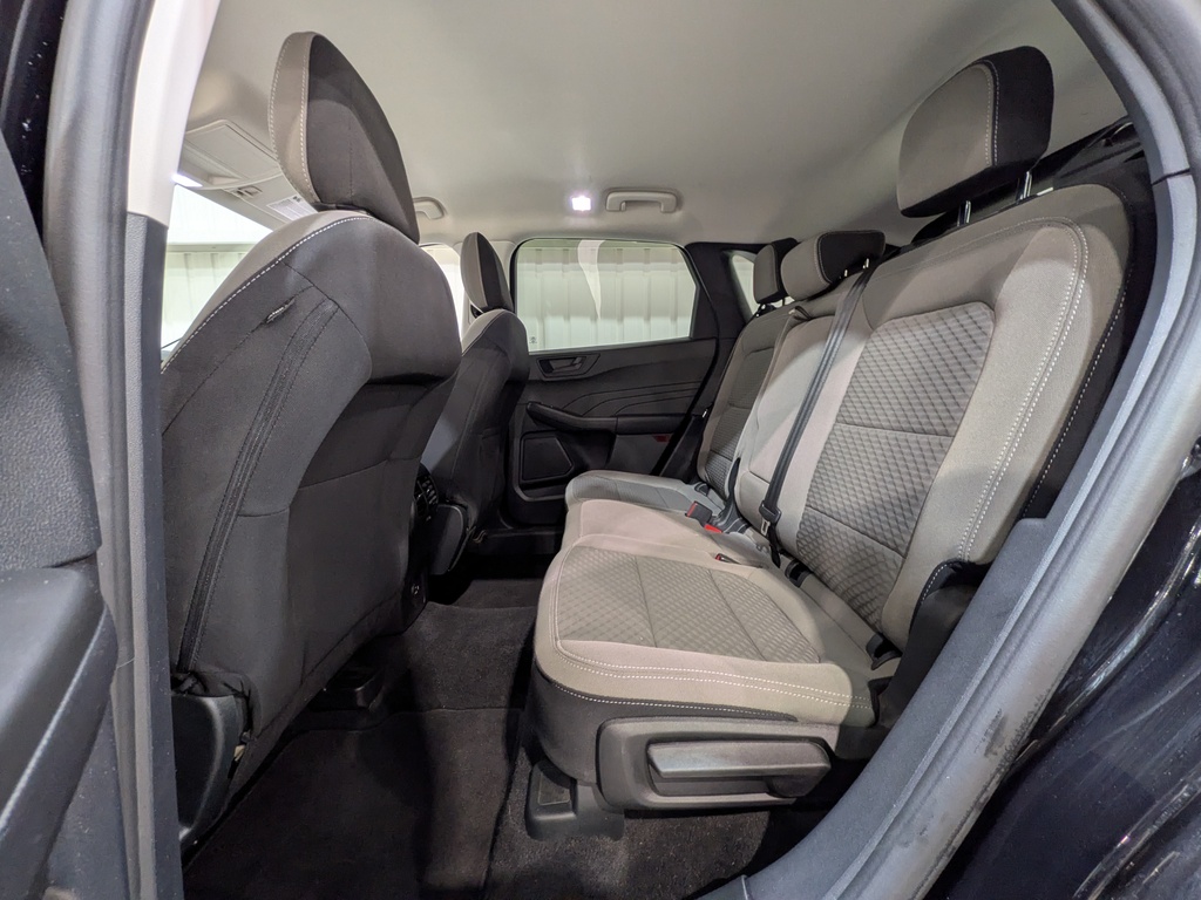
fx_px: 486
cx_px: 600
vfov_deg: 85.7
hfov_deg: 102.1
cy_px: 450
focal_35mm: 14
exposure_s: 1/25
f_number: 2.2
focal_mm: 1.83
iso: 134
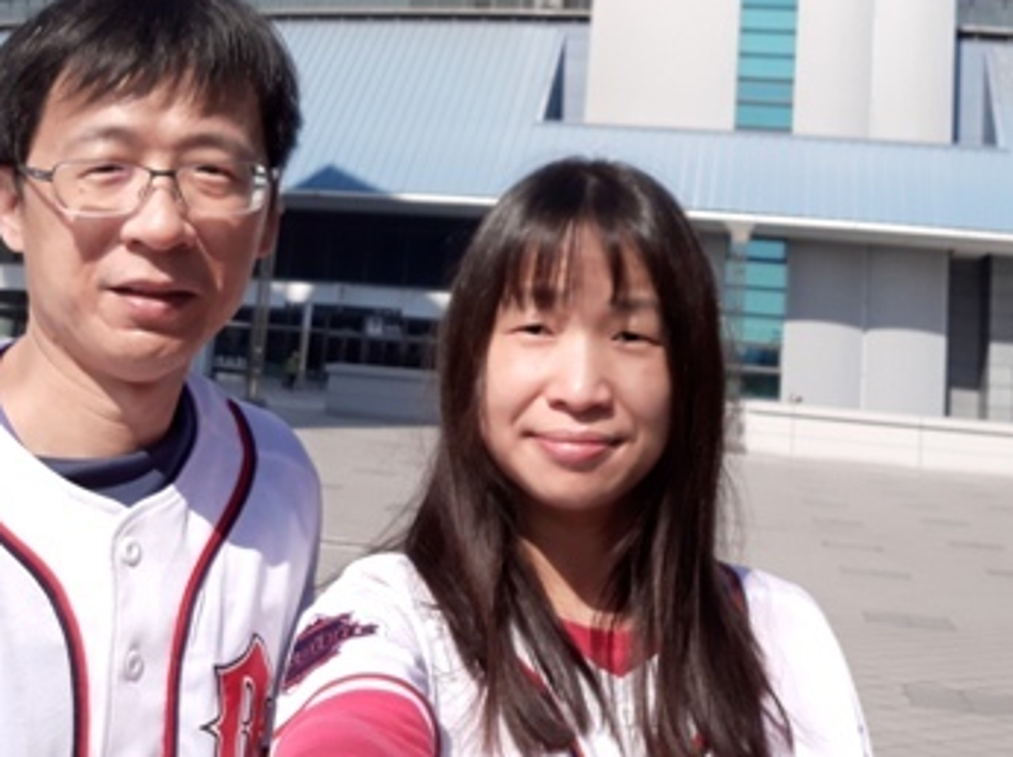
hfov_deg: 36.8
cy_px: 65
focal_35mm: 52
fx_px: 1520
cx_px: 484
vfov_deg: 26.9
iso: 40
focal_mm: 3.34
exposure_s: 1/1152
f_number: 1.9
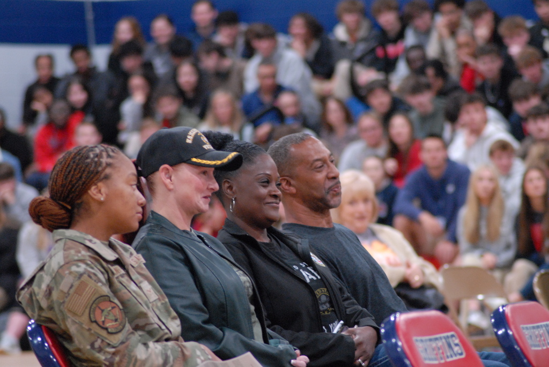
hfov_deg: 7.6
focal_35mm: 270
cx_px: 274
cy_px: 184
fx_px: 4122
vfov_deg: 5.1
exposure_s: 1/20
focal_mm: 180
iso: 1000
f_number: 4.8
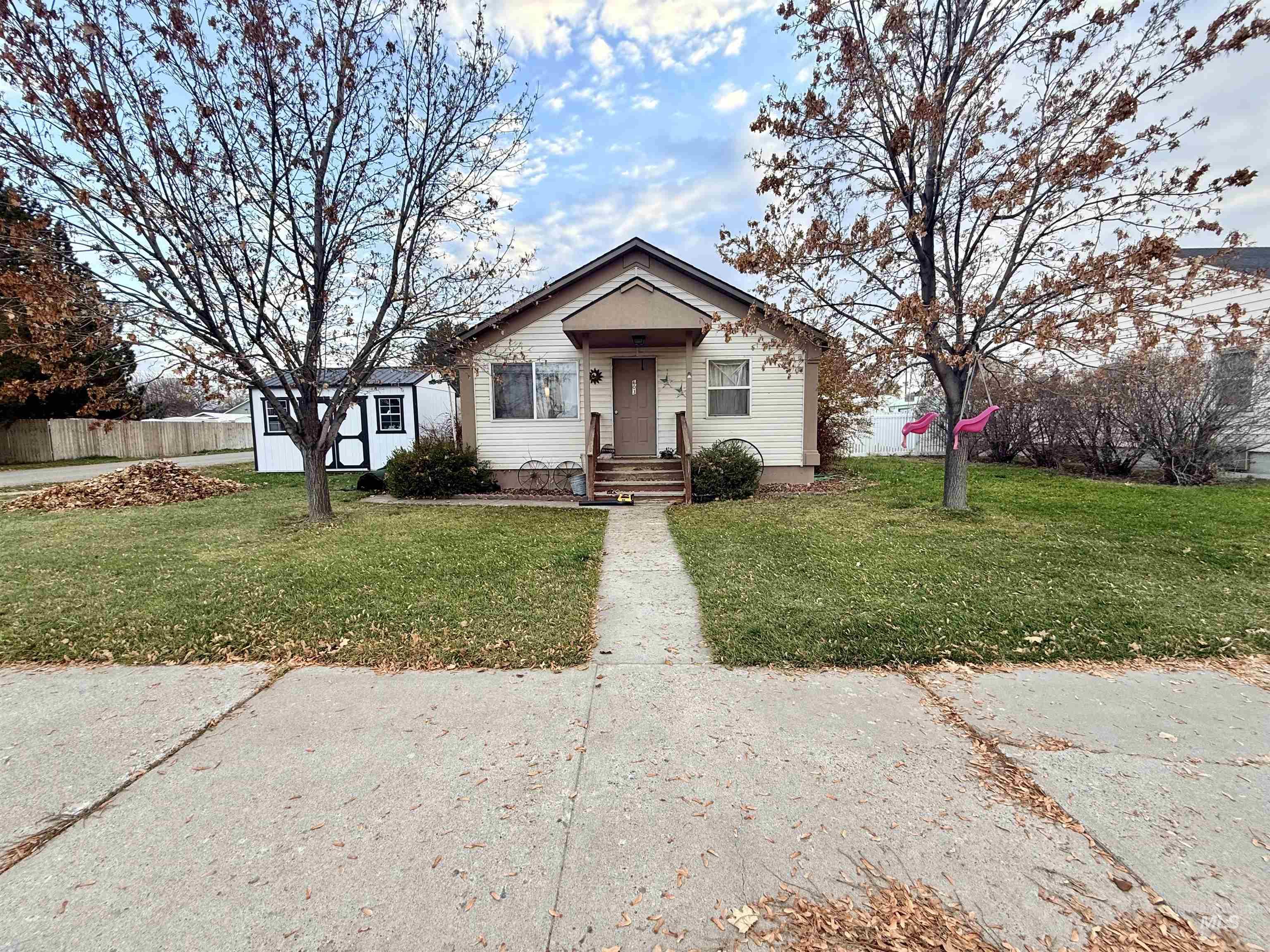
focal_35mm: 14
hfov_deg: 102.1
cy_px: 476
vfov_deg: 85.7
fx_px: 514
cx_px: 635
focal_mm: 2.22
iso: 64
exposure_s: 1/100
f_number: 2.2
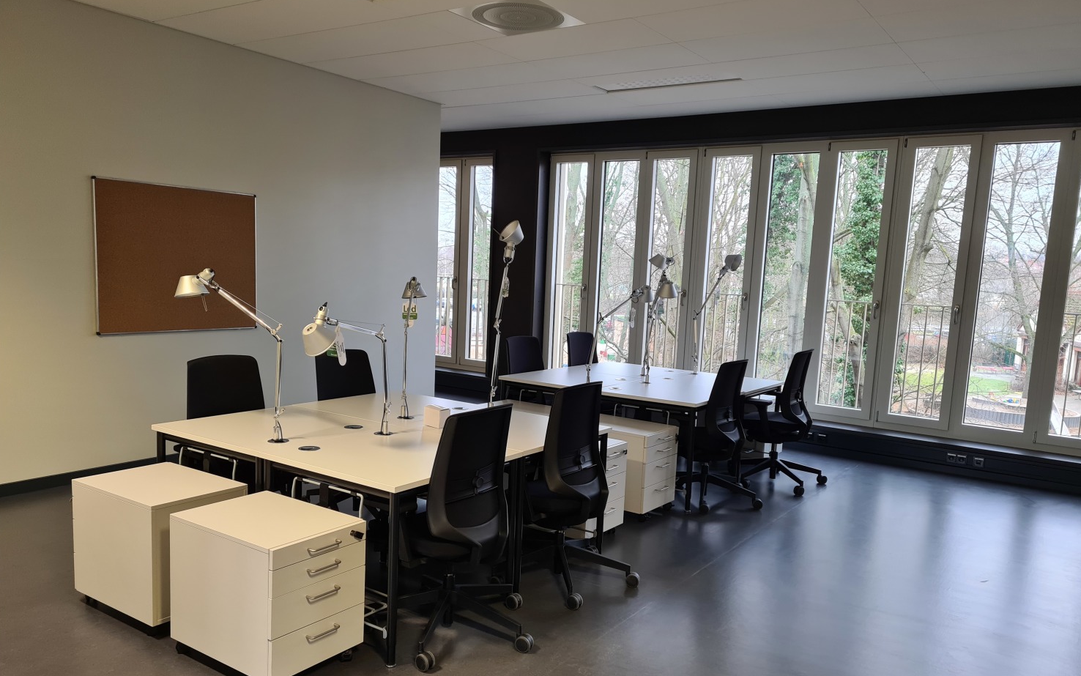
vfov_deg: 44.5
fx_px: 825
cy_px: 361
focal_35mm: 28
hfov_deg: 66.5
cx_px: 543
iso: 160
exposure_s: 1/50
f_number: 1.8
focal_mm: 5.4
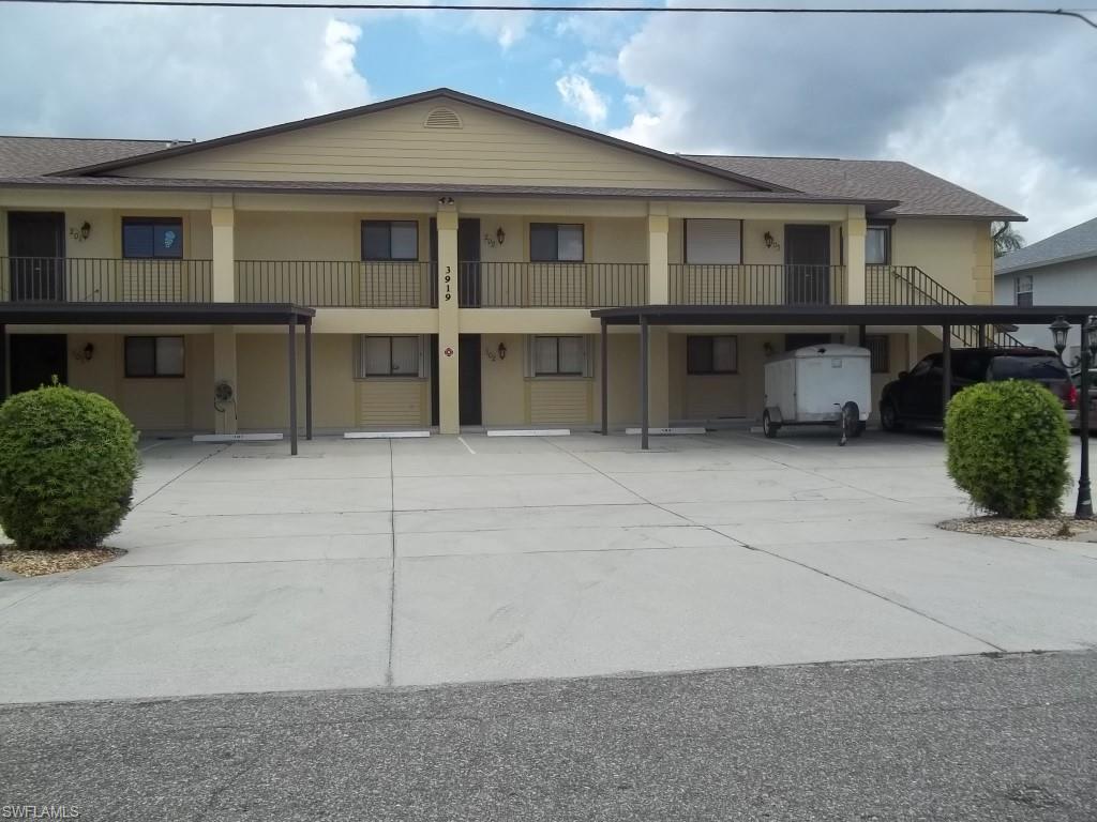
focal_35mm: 32
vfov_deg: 44.2
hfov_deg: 56.8
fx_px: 1014
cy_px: 411
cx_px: 548
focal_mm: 5.7
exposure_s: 1/160
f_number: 8.8
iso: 64
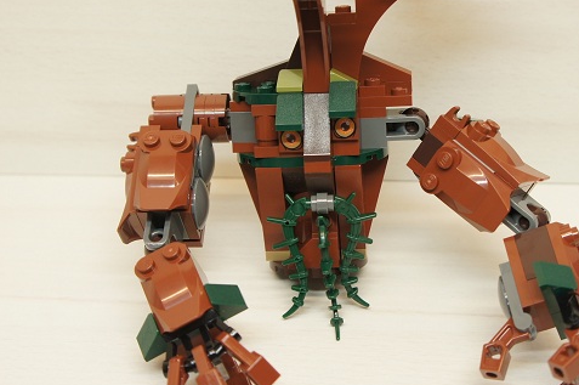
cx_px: 345
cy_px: 182
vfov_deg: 21.6
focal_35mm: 63
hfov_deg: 31.9
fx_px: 1010
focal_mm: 25
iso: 200
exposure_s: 1/40
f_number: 4.5
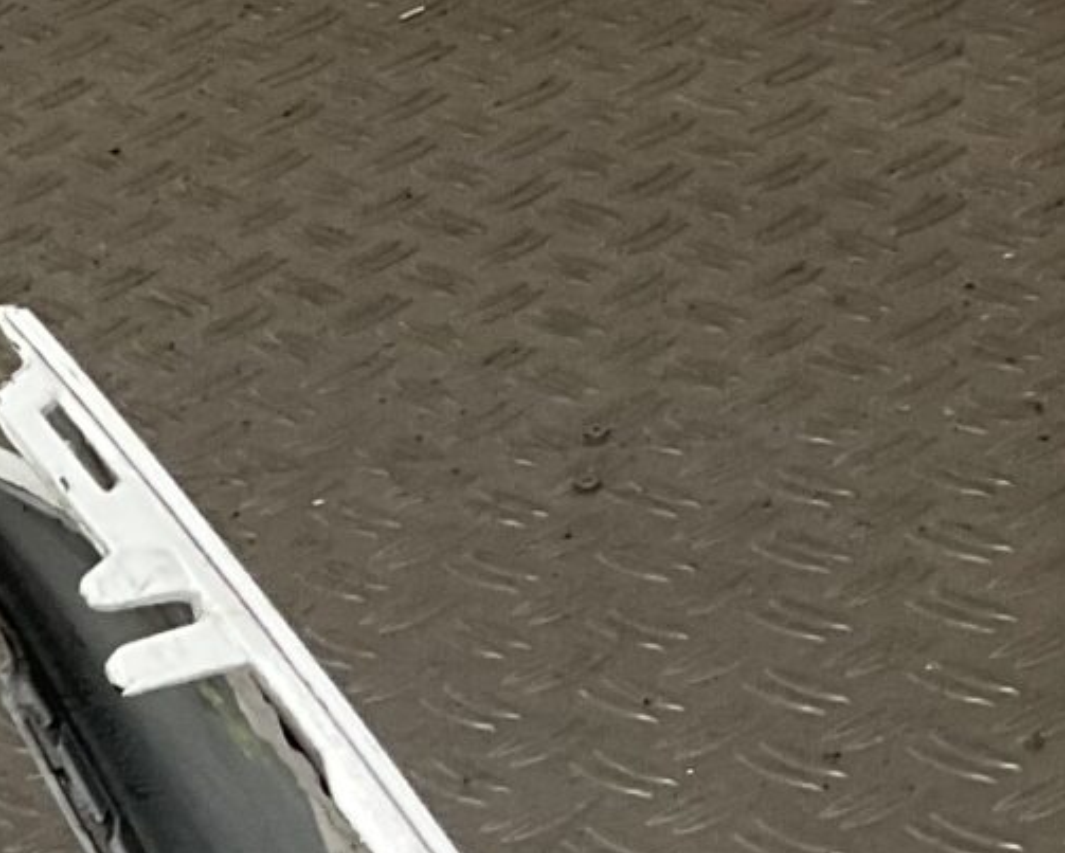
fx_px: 4542
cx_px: -959
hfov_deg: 12.1
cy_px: 1488
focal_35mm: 144
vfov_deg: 10.2
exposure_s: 1/120
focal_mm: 3
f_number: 1.8
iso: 50
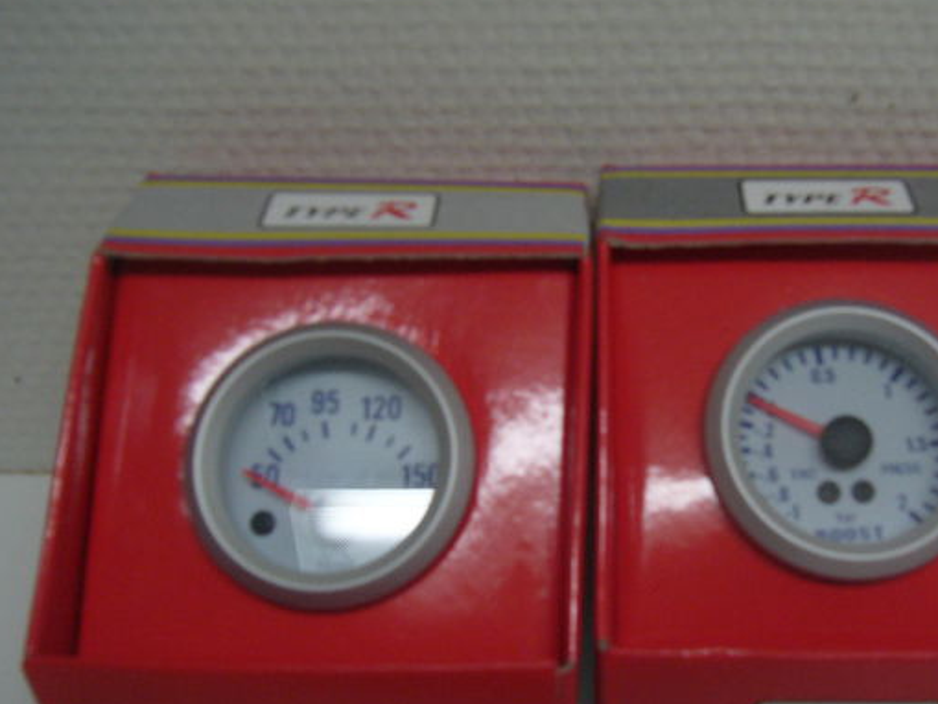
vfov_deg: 32.9
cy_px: 389
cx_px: 571
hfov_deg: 42.7
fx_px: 1193
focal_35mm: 44
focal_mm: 5.8
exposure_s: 1/8
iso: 200
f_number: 2.8
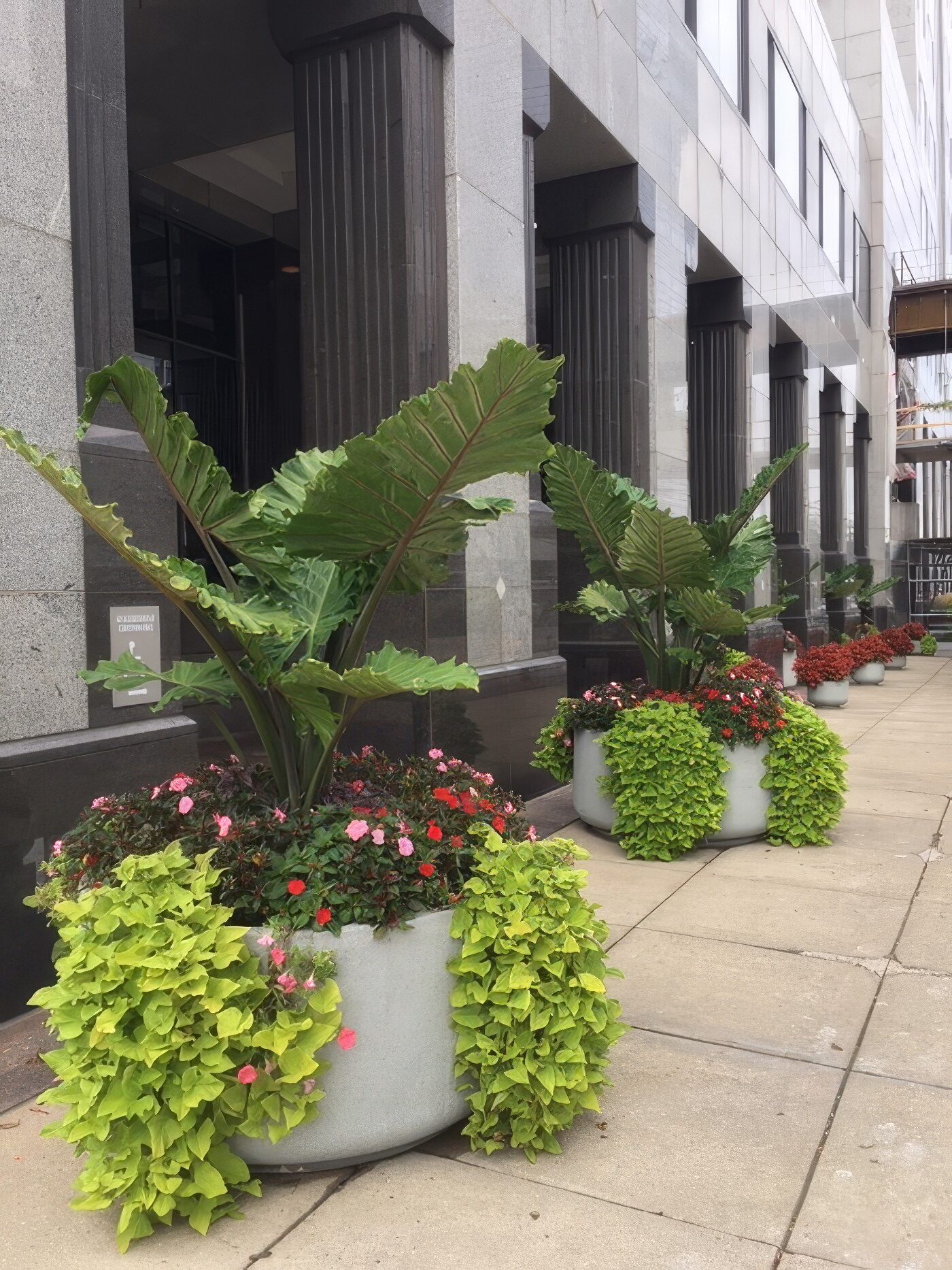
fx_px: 1064
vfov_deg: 61.7
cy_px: 635
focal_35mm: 29
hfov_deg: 48.2
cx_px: 476
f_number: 2.2
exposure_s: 1/60
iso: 25
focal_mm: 4.2
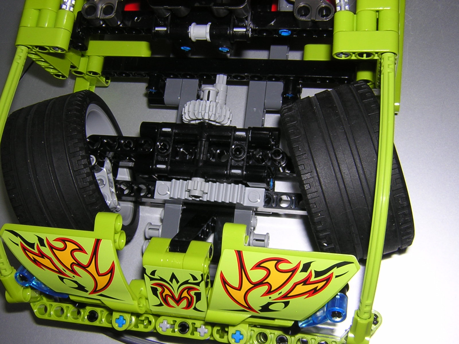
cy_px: 172
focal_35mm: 43
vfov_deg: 33.6
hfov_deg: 43.9
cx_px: 230
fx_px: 570
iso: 100
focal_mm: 5.6
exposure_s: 1/60.1
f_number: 5.6
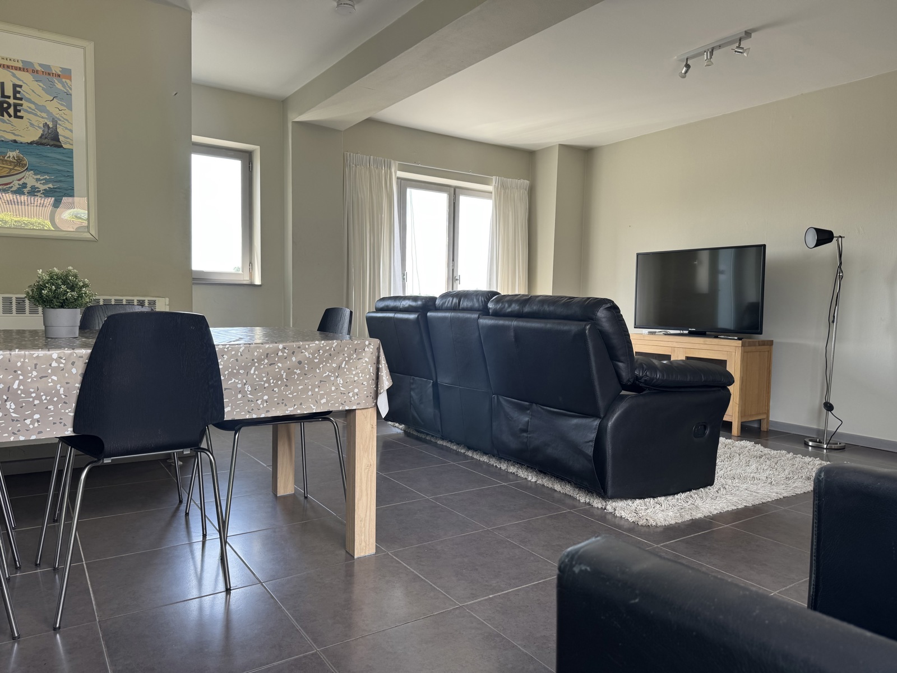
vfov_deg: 56.8
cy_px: 336
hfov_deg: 71.6
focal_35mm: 24
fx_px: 622
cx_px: 448
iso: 64
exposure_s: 1/121
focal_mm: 6.76
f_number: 1.78
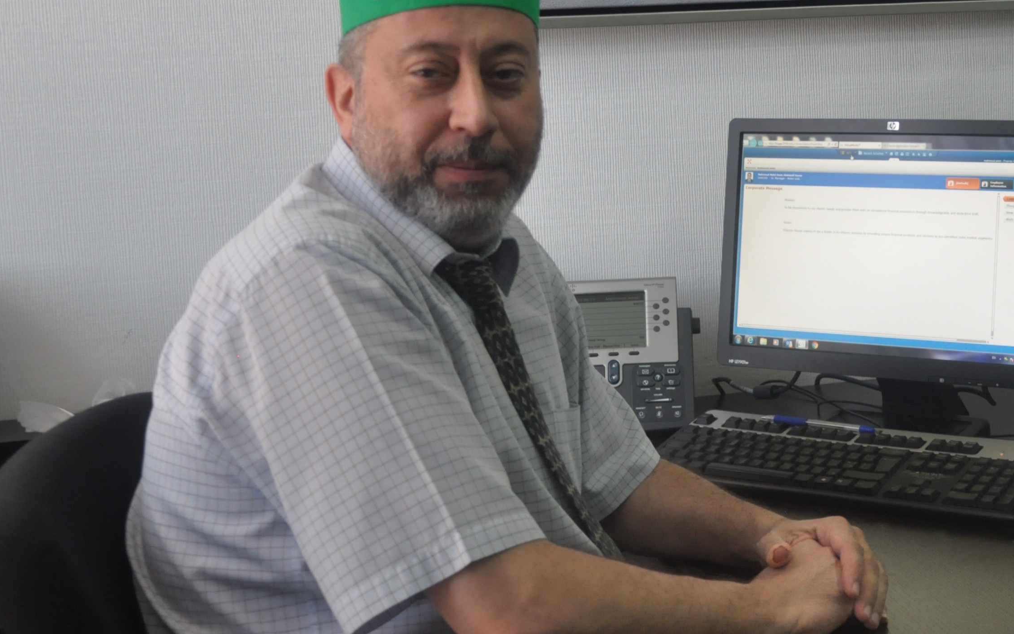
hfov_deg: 31.2
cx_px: 813
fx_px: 1769
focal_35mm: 64
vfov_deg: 20.2
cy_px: 165
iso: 800
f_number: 3.8
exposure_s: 1/60
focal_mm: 22
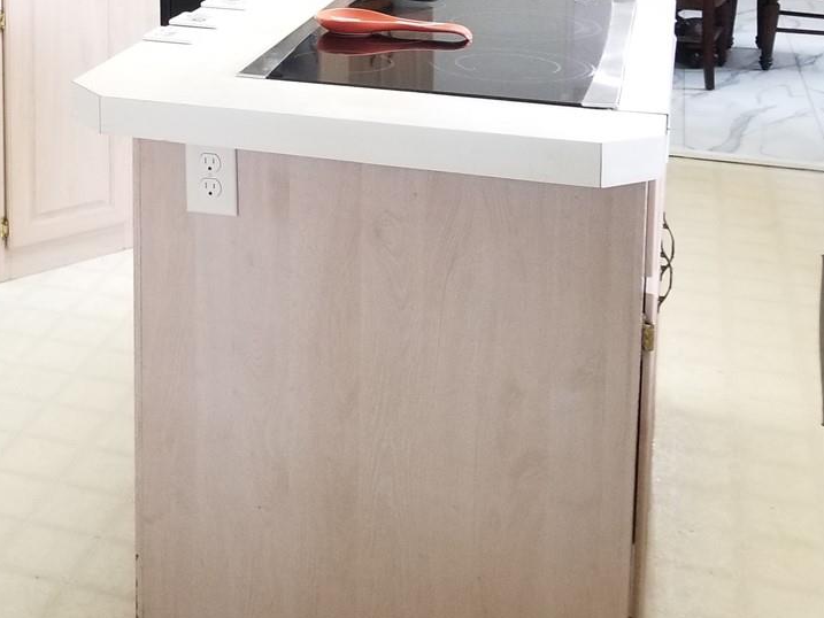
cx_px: 60
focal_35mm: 58
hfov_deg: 31.4
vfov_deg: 23.8
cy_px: -48
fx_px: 1381
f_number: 1.7
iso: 200
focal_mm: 4.25
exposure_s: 1/30
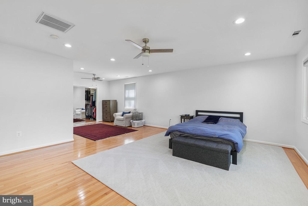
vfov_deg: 73.7
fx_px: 137
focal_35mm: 16
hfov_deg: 96.7
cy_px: 103
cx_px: 154
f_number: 8
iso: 200
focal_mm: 16
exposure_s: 1/13
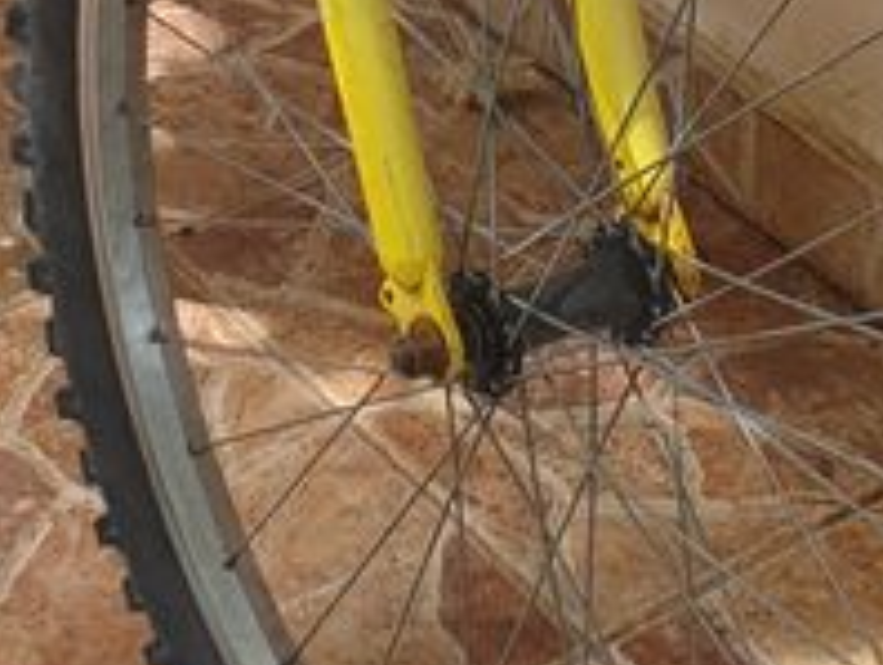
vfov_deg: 16.4
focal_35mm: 84
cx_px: 281
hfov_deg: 23.1
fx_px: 2145
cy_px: -263
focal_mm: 4.32
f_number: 2.4
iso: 50
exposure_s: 1/223
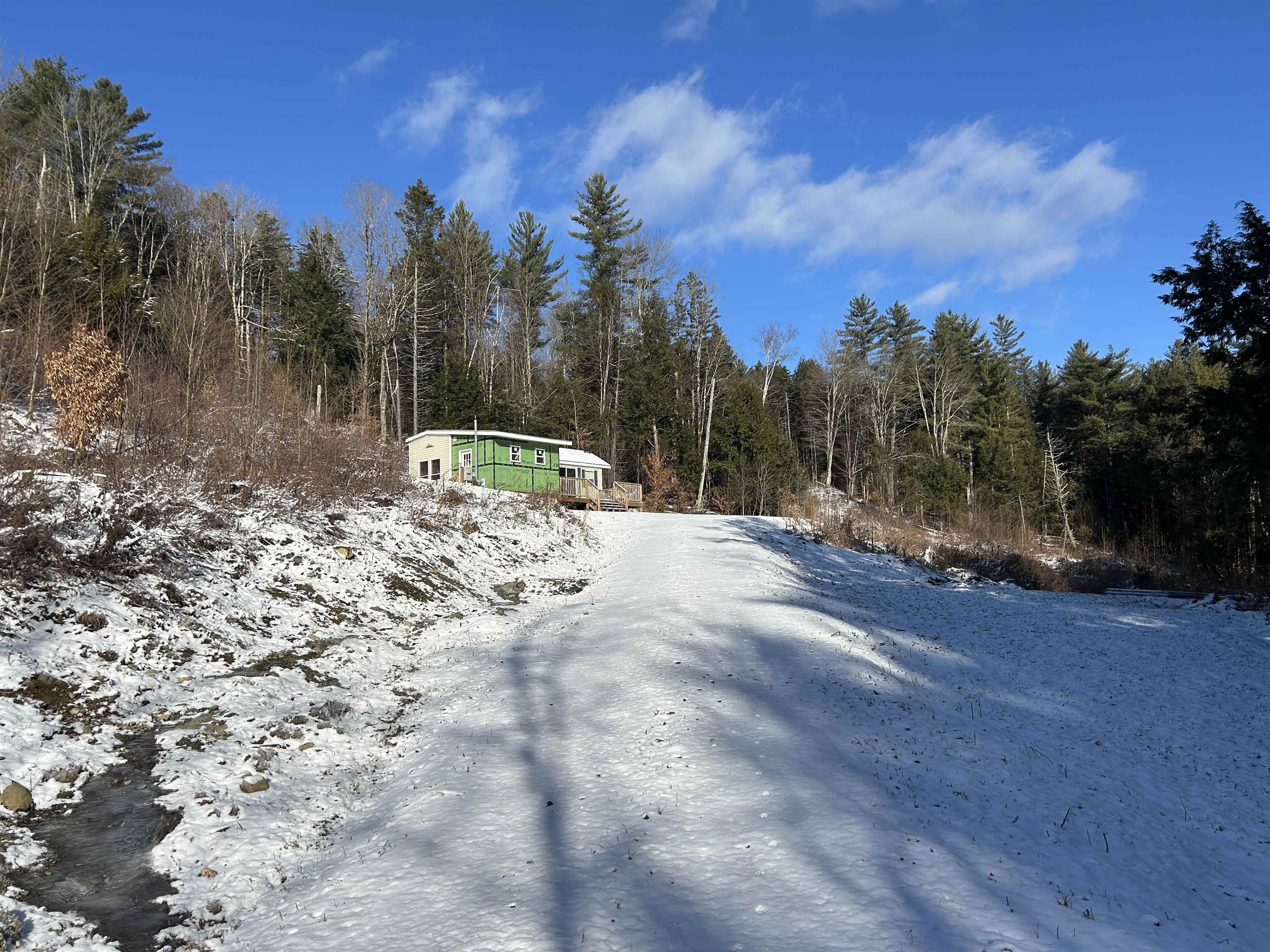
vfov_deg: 53.1
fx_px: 954
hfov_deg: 67.3
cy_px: 476
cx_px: 635
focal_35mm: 26
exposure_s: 1/6579
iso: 50
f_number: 1.5
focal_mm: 5.7
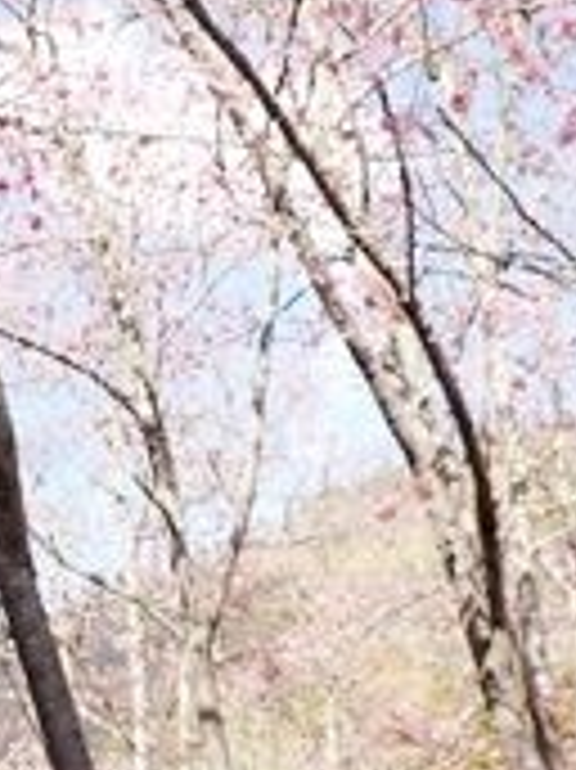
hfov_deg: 17.2
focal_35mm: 81
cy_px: 576
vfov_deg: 23.9
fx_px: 1799
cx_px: -144
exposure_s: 1/500
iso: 125
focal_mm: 9
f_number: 2.8
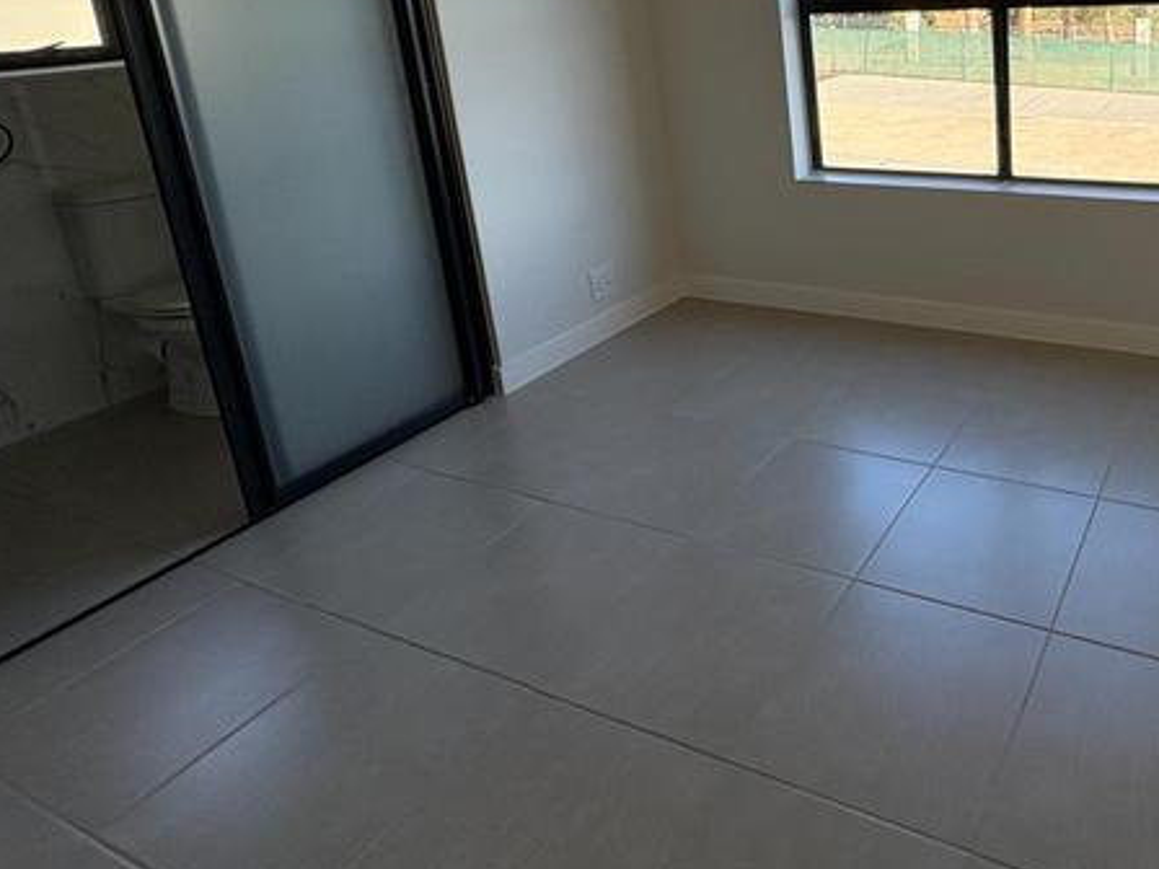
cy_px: 166
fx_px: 837
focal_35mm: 25
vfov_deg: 51.2
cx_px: 962
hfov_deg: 62.2
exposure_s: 1/375
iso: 64
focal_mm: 2.22
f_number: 2.2
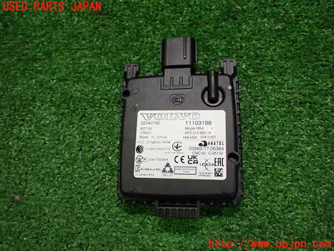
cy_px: 126
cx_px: 167
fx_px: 289
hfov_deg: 60.0
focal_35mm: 30
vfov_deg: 46.8
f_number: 2.3
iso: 640
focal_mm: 5.4
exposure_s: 1/125
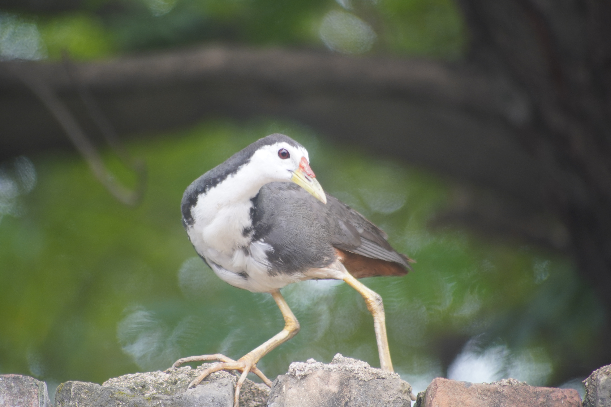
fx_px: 5702
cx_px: 281
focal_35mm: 336
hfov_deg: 6.1
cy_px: 211
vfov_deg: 4.1
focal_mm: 300
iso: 640
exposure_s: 1/200
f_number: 5.6
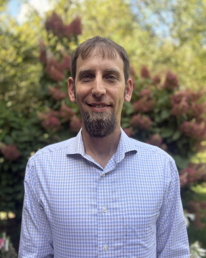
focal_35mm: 28
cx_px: 102
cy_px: 135
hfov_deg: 51.5
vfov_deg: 62.2
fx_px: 213
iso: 64
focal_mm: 5.96
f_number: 1.6
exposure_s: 1/390
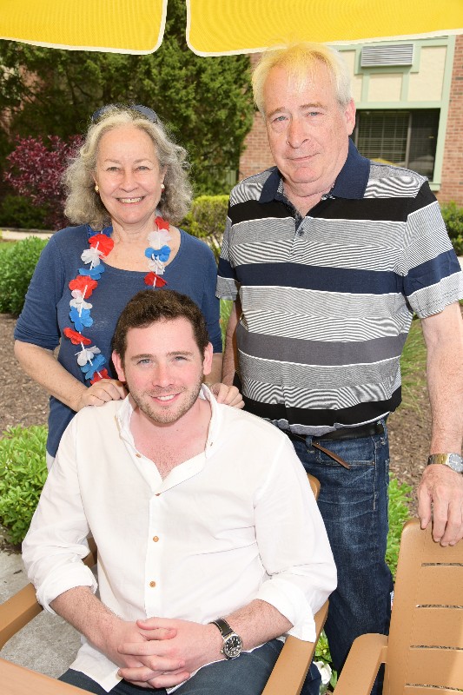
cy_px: 348
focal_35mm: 34
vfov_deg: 55.8
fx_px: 656
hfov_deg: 38.9
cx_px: 232
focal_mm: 34
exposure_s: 1/200
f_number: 8
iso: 125
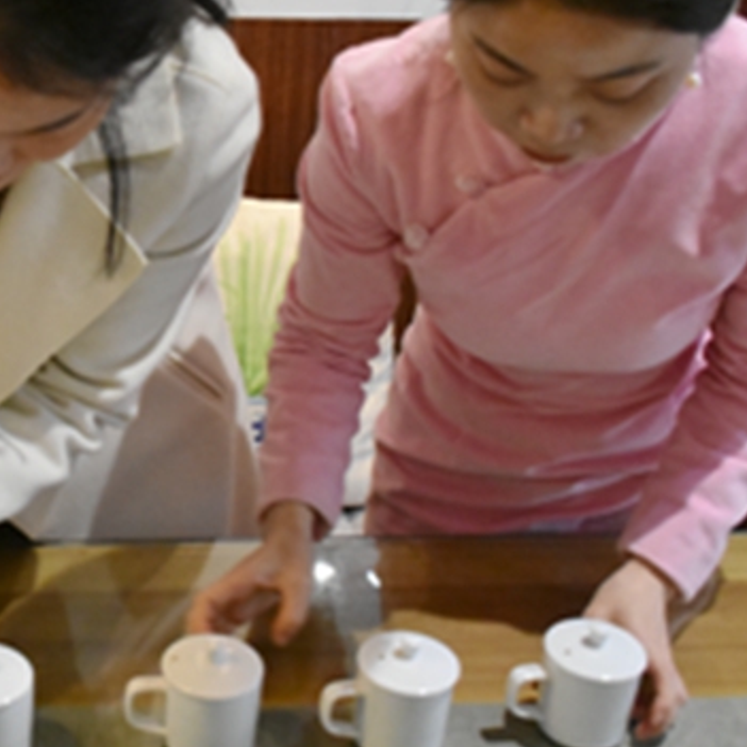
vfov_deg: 26.9
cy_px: 365
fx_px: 1563
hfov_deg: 26.1
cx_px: 94
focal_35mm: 64
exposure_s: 1/125
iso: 5000
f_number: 3.5
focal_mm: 22
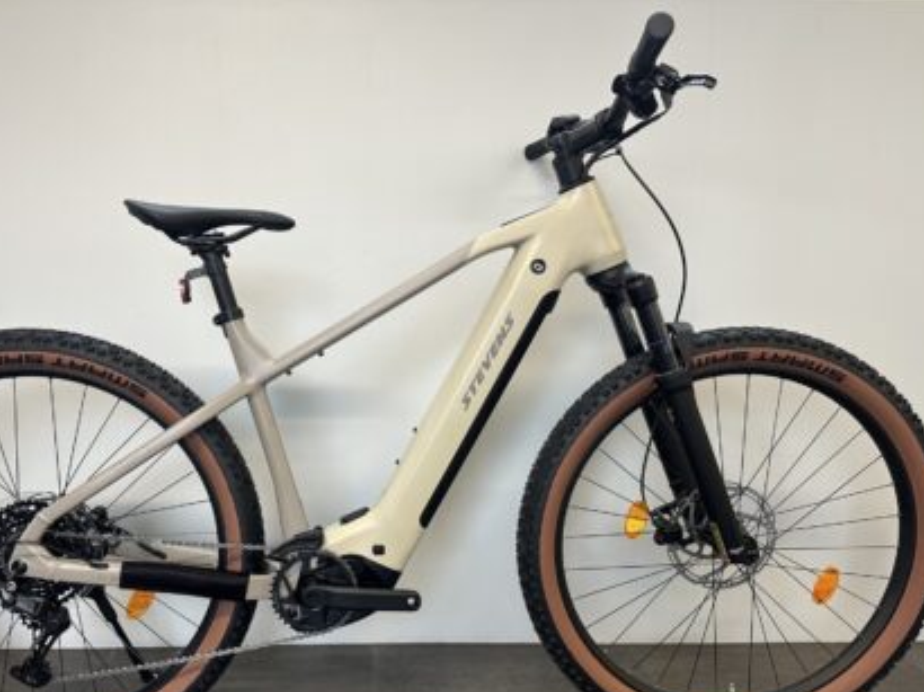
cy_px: 431
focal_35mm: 30
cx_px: 381
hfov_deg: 59.6
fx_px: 800
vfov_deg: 46.4
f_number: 1.78
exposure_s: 1/100
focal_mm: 6.86
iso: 200
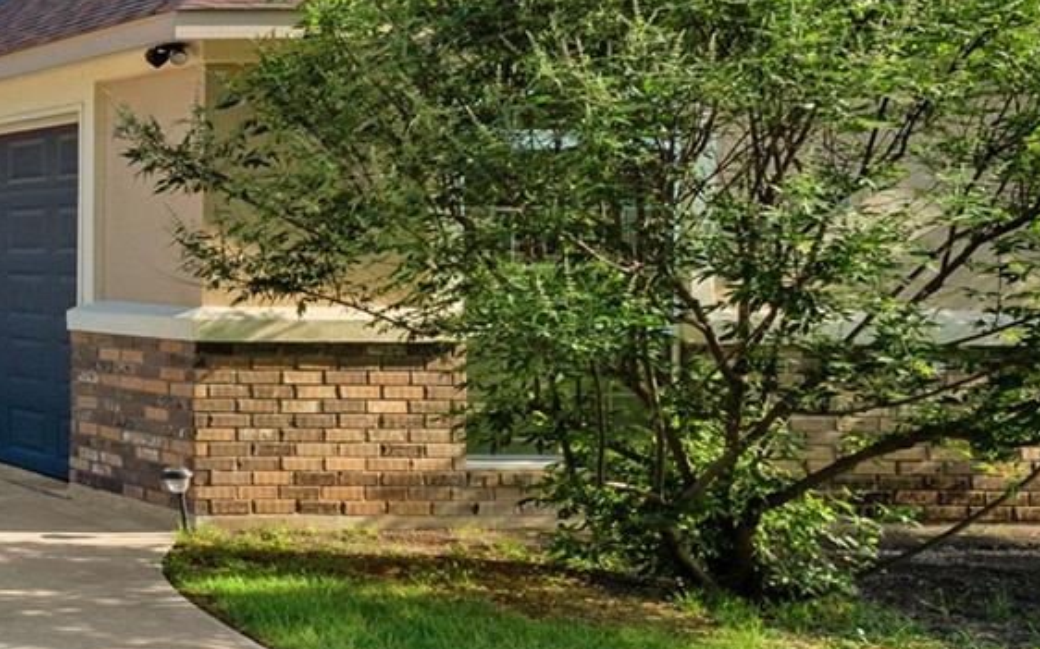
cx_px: -807
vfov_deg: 24.8
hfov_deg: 22.7
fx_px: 1474
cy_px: 282
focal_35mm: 52
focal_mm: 14
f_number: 8
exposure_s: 1/500
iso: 250
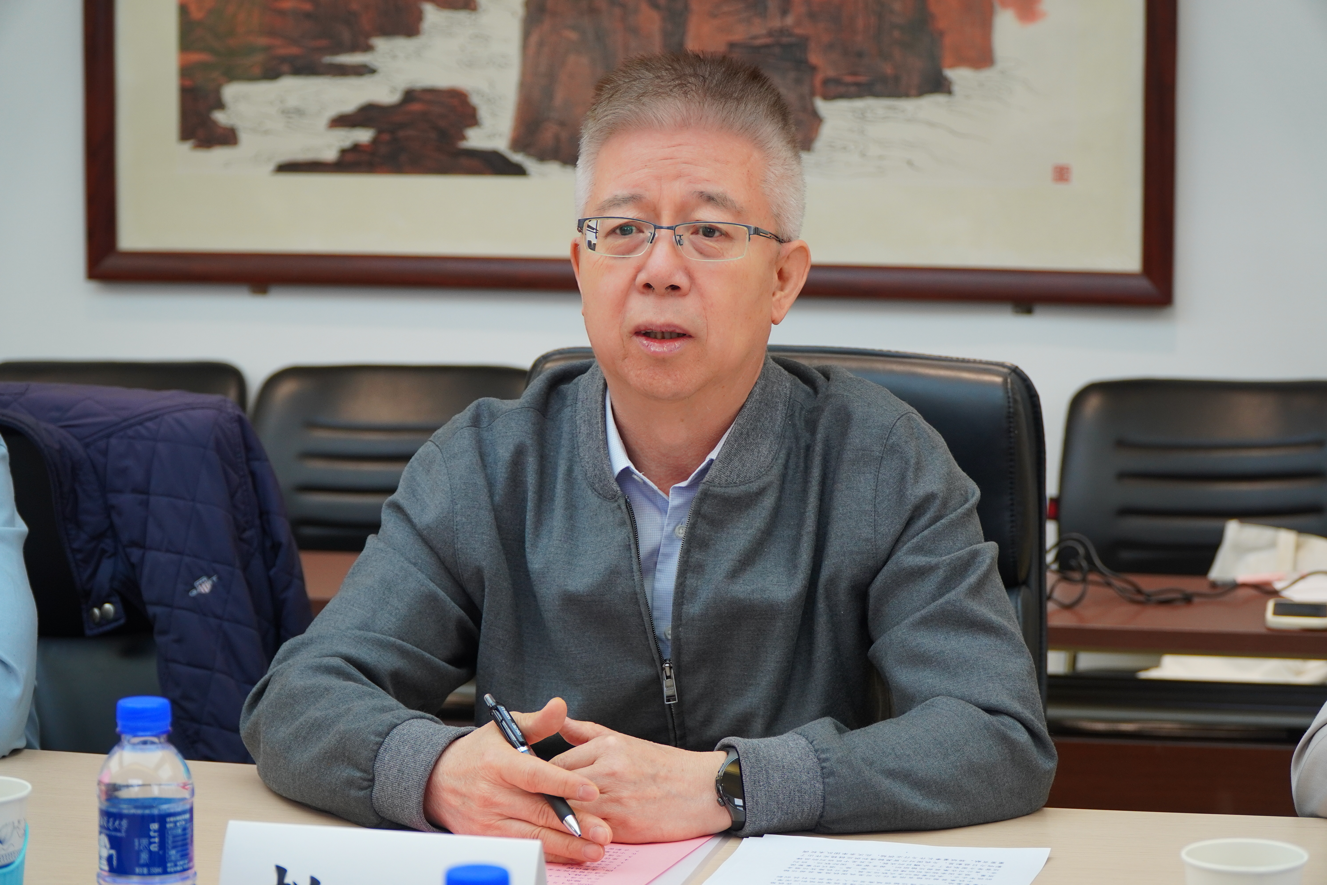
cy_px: 442
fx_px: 2986
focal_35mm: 81
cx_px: 664
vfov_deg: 16.9
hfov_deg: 25.1
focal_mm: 54
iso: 500
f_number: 4
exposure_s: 1/160
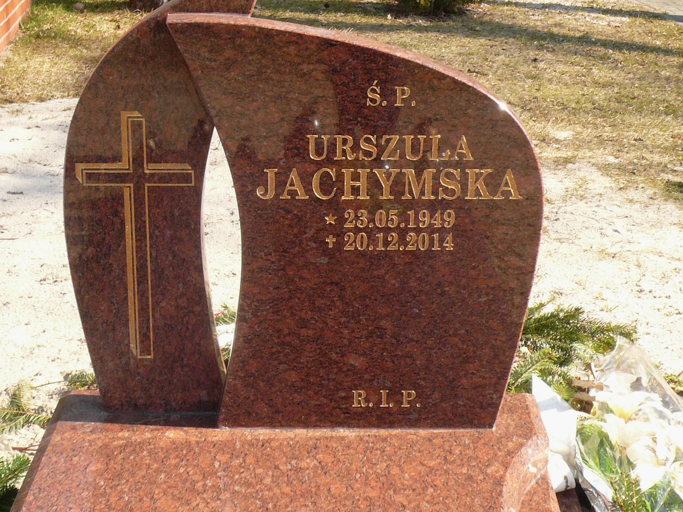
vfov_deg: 21.3
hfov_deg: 28.2
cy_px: 256
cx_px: 342
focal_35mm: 69
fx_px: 1361
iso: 100
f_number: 3.5
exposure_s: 1/250
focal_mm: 7.5
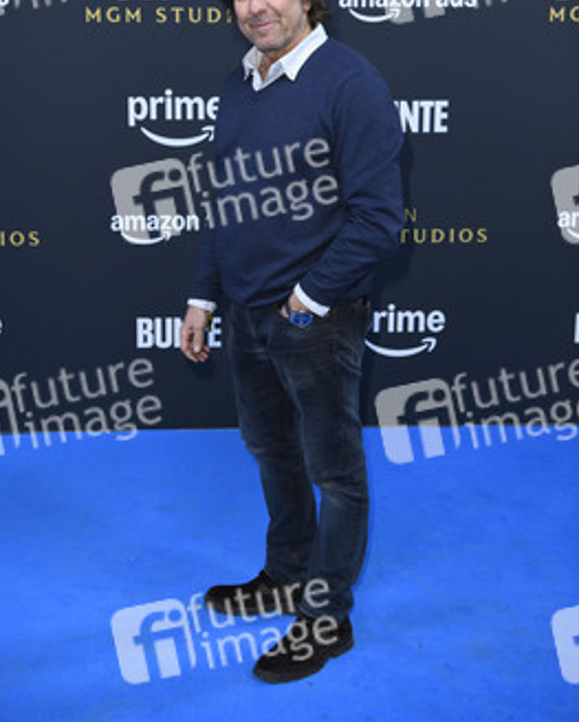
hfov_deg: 31.5
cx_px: 288
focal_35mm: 48
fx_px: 1027
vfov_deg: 38.6
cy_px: 302
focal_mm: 42
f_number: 4
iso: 400
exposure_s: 1/400
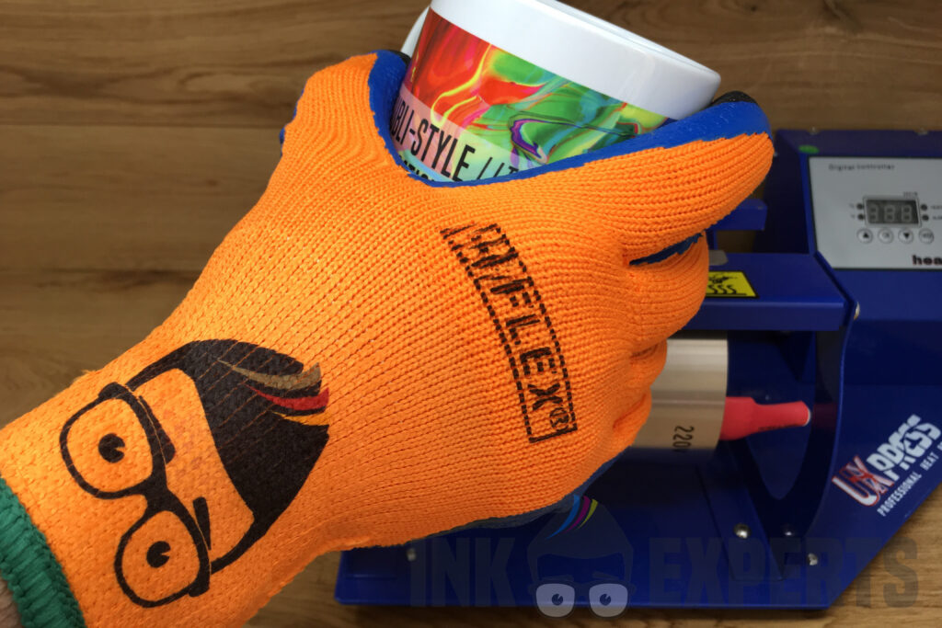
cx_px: 471
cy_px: 314
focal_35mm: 72
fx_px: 1884
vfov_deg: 18.9
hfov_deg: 28.1
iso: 400
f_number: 6.3
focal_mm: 48
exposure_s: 1/20
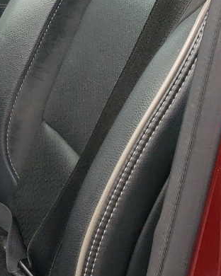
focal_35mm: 104
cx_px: -238
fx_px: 850
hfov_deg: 12.7
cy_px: 59
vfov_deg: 18.3
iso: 50
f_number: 1.5
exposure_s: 1/270
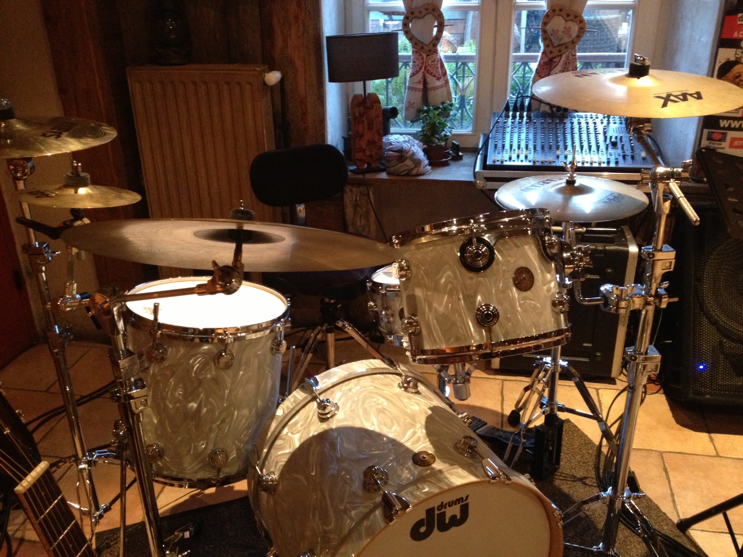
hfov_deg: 52.6
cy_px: 278
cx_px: 372
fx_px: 751
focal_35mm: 35
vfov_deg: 40.7
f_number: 2.4
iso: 400
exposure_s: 1/15
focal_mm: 4.28
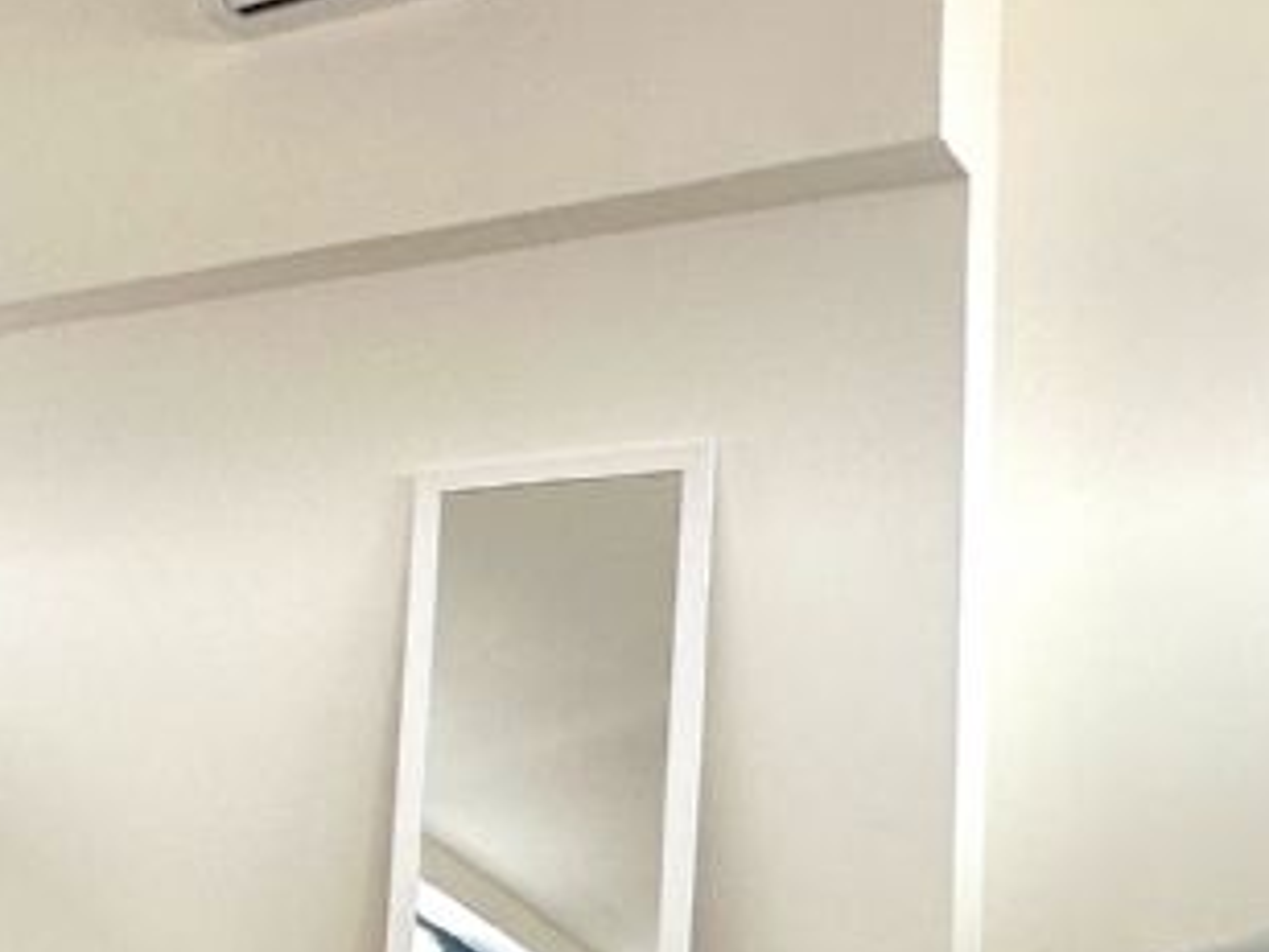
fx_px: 2163
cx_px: -556
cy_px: 863
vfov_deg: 24.1
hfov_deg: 25.7
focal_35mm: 59
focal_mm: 2.22
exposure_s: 1/99
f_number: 2.2
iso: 100
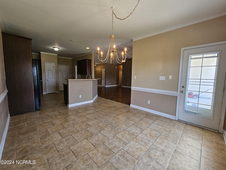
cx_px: 113
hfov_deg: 106.2
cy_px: 85
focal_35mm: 13
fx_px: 85
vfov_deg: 89.9
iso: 64
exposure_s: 1/60
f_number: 2.2
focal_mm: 2.2
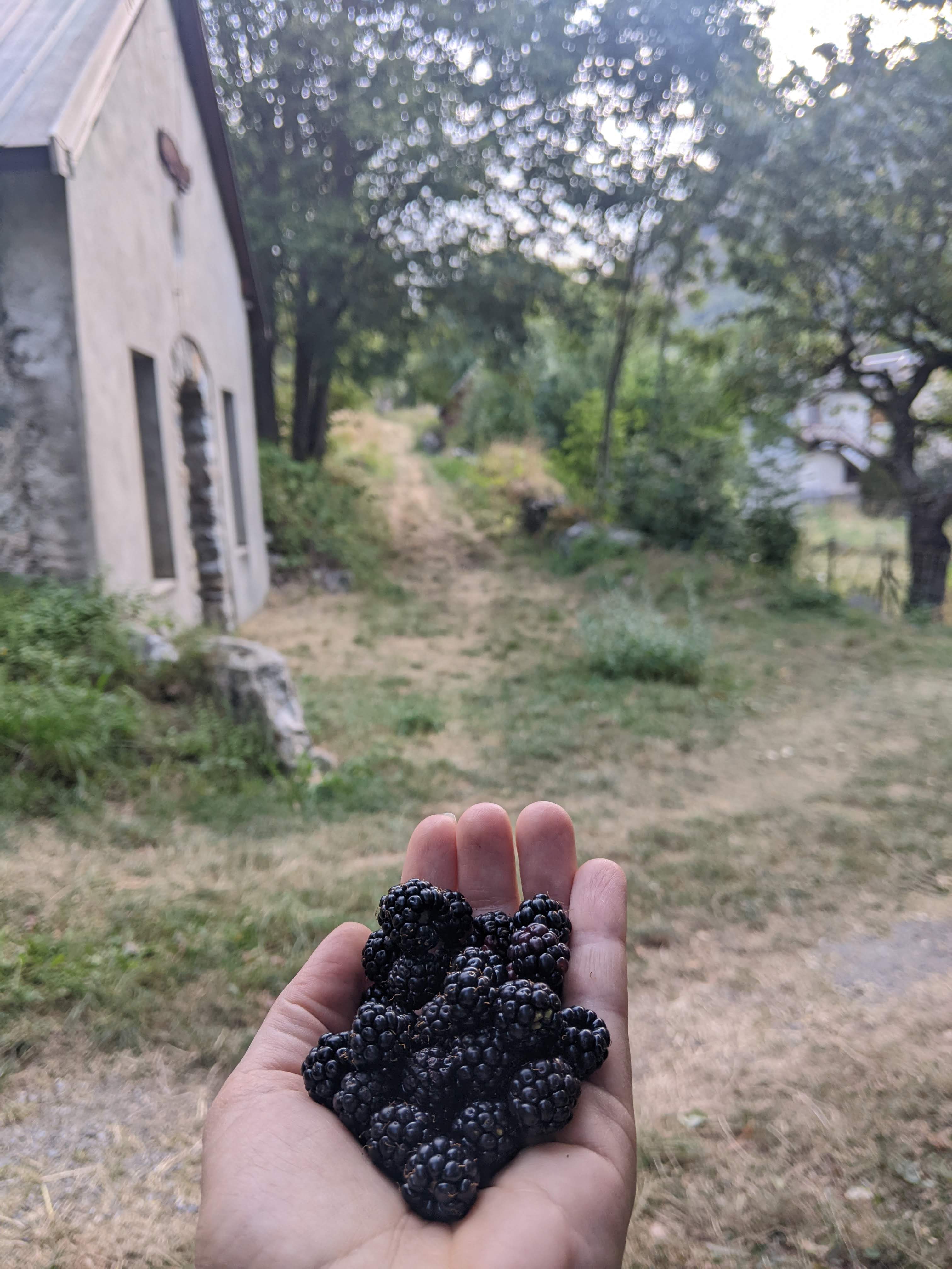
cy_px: 634
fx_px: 990
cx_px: 476
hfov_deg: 51.4
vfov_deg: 65.3
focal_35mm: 27
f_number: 1.8
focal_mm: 4.44
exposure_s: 1/99.9
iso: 46
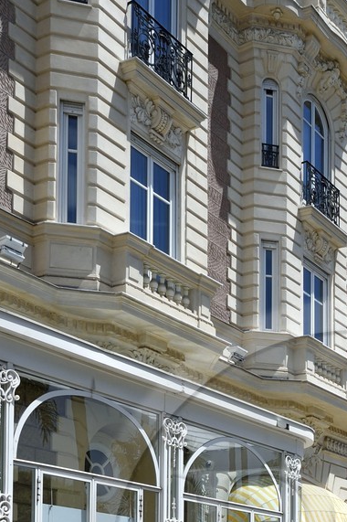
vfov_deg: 31.4
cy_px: 583
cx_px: 360
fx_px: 811
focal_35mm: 56
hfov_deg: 23.0
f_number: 13
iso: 200
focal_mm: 20
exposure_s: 1/320
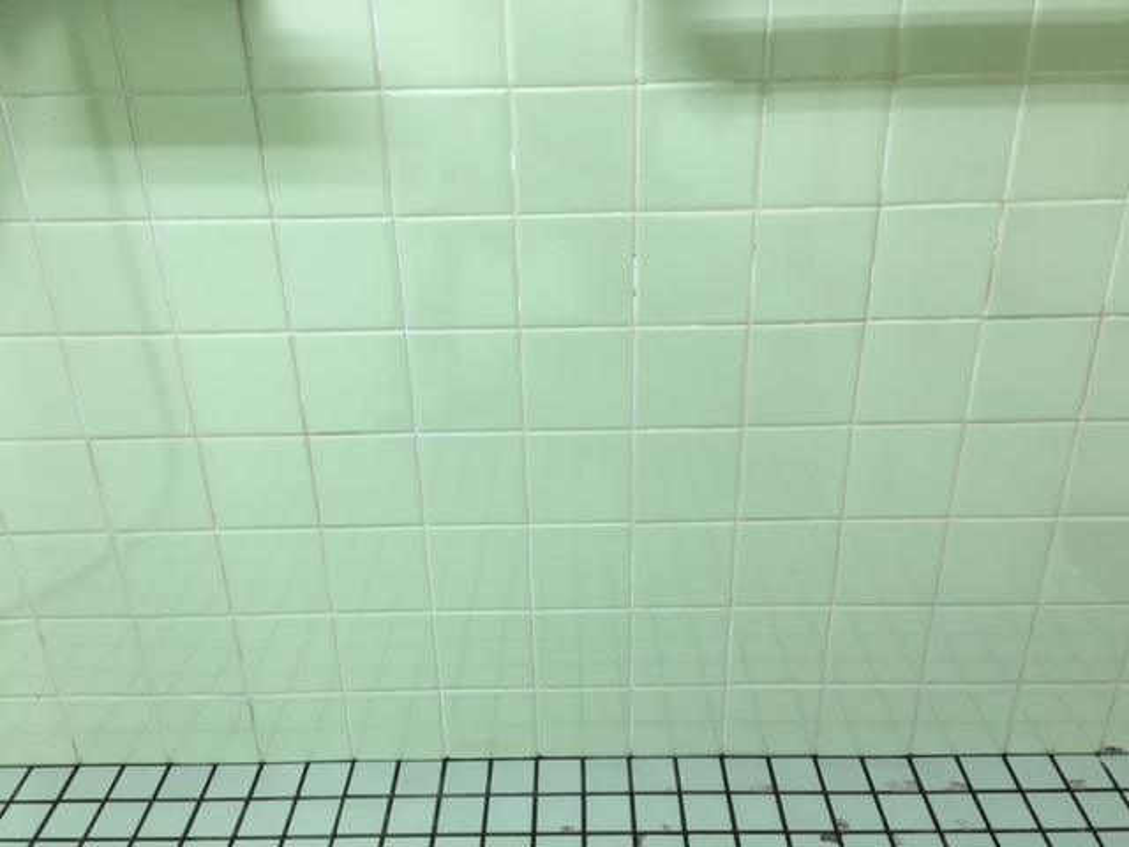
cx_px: 564
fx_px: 946
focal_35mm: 29
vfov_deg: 48.2
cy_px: 424
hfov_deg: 61.7
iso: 64
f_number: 2.2
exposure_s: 1/30
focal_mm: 4.15
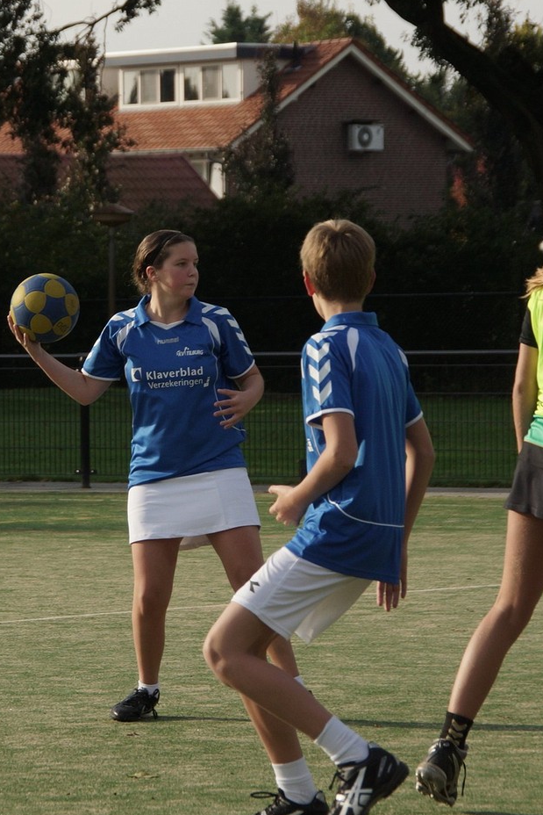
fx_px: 3370
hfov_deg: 9.2
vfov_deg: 13.8
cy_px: 442
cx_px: 269
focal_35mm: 149
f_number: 7.1
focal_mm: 90
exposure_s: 1/640
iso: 200
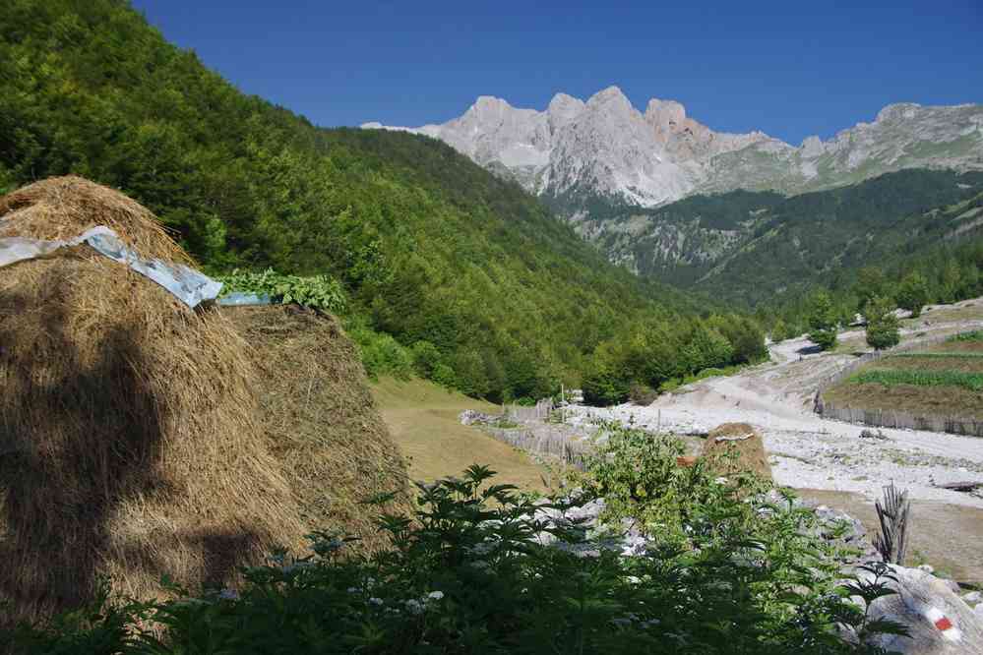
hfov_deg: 54.9
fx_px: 946
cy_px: 328
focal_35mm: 35
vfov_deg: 38.2
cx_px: 492
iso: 200
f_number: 5
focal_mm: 23.1
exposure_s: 1/250
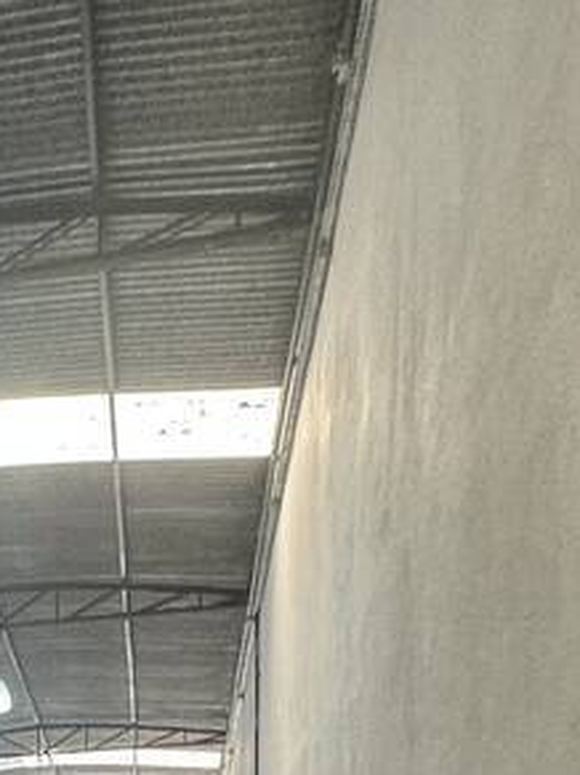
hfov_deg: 23.7
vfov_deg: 30.4
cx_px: -229
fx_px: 1163
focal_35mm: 52
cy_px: 964
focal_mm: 2.22
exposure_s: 1/120
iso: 125
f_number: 2.2
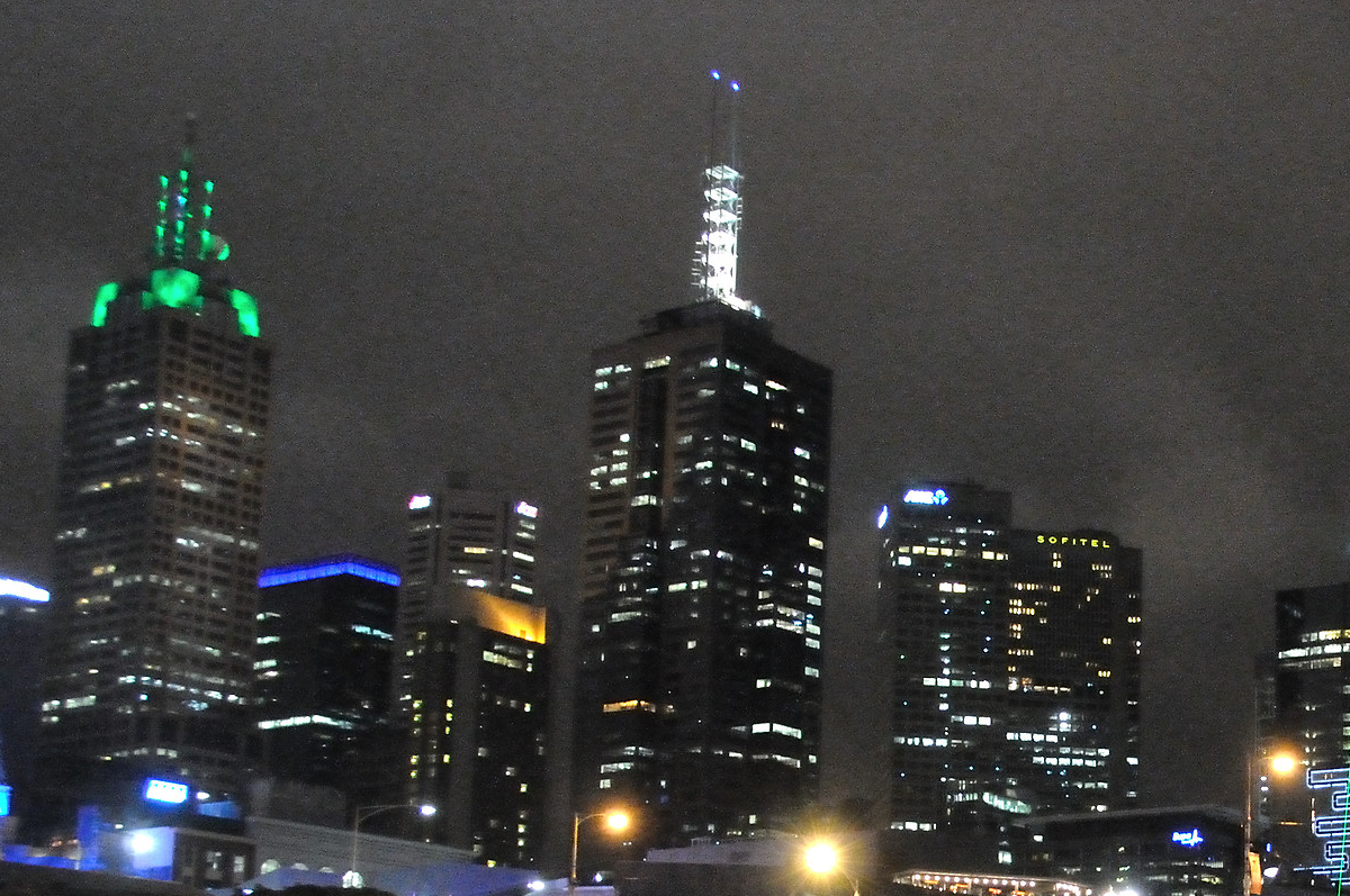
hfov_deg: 29.6
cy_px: 813
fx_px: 2472
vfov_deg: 20.1
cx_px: 1146
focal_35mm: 66
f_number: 4.5
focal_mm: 22
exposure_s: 1/20
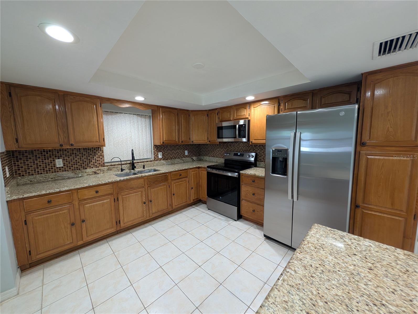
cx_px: 209
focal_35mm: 12
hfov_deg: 110.5
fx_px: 145
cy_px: 157
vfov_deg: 94.6
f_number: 1.7
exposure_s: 1/25.4
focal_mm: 2.02
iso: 66
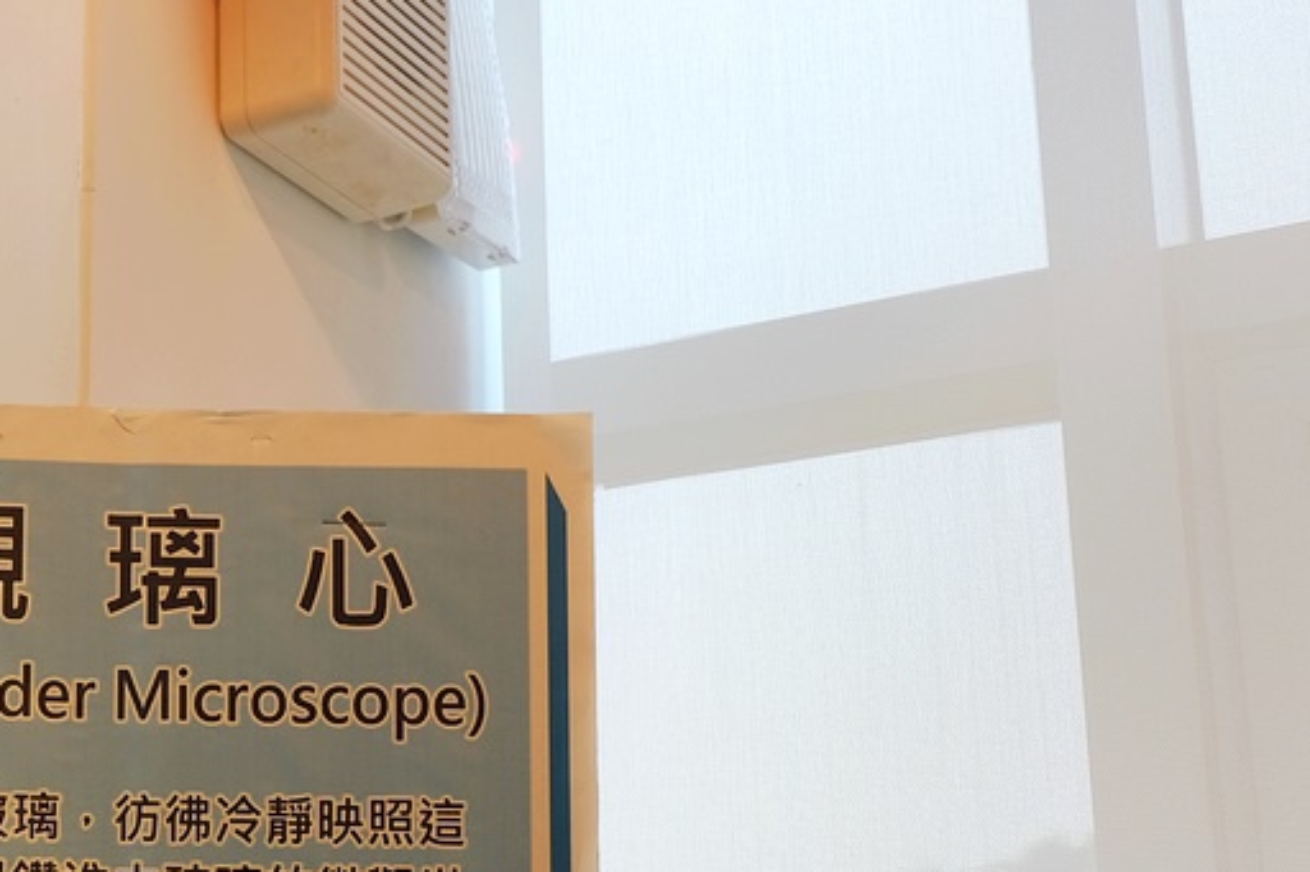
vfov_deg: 22.4
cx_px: 87
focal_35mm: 60
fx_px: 2183
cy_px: 643
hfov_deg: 31.5
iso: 400
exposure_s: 1/60
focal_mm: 20.1
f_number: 3.8
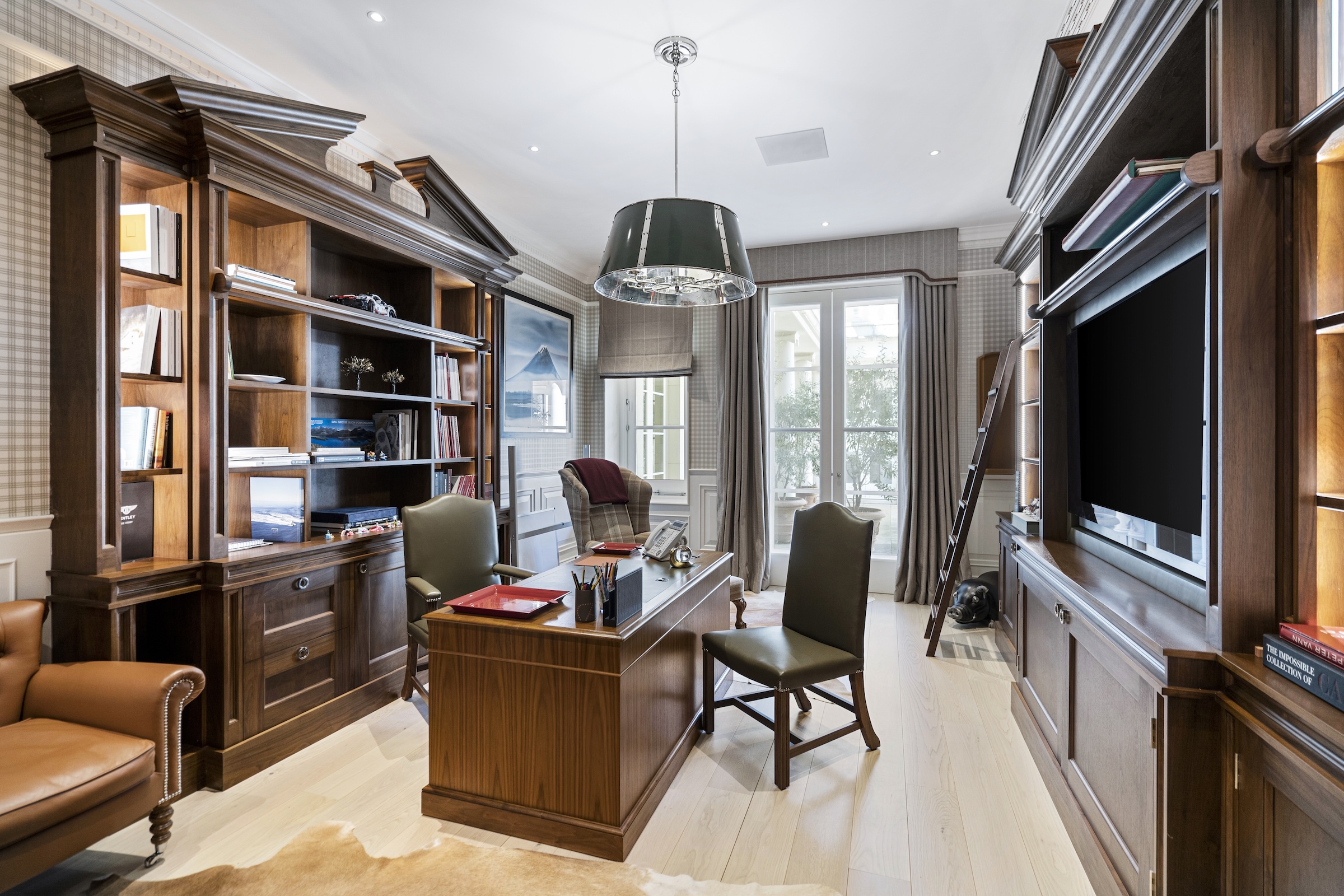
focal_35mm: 16
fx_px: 597
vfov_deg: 73.7
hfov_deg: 96.7
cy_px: 448
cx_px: 672
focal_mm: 16
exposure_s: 1/6
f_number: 4
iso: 500
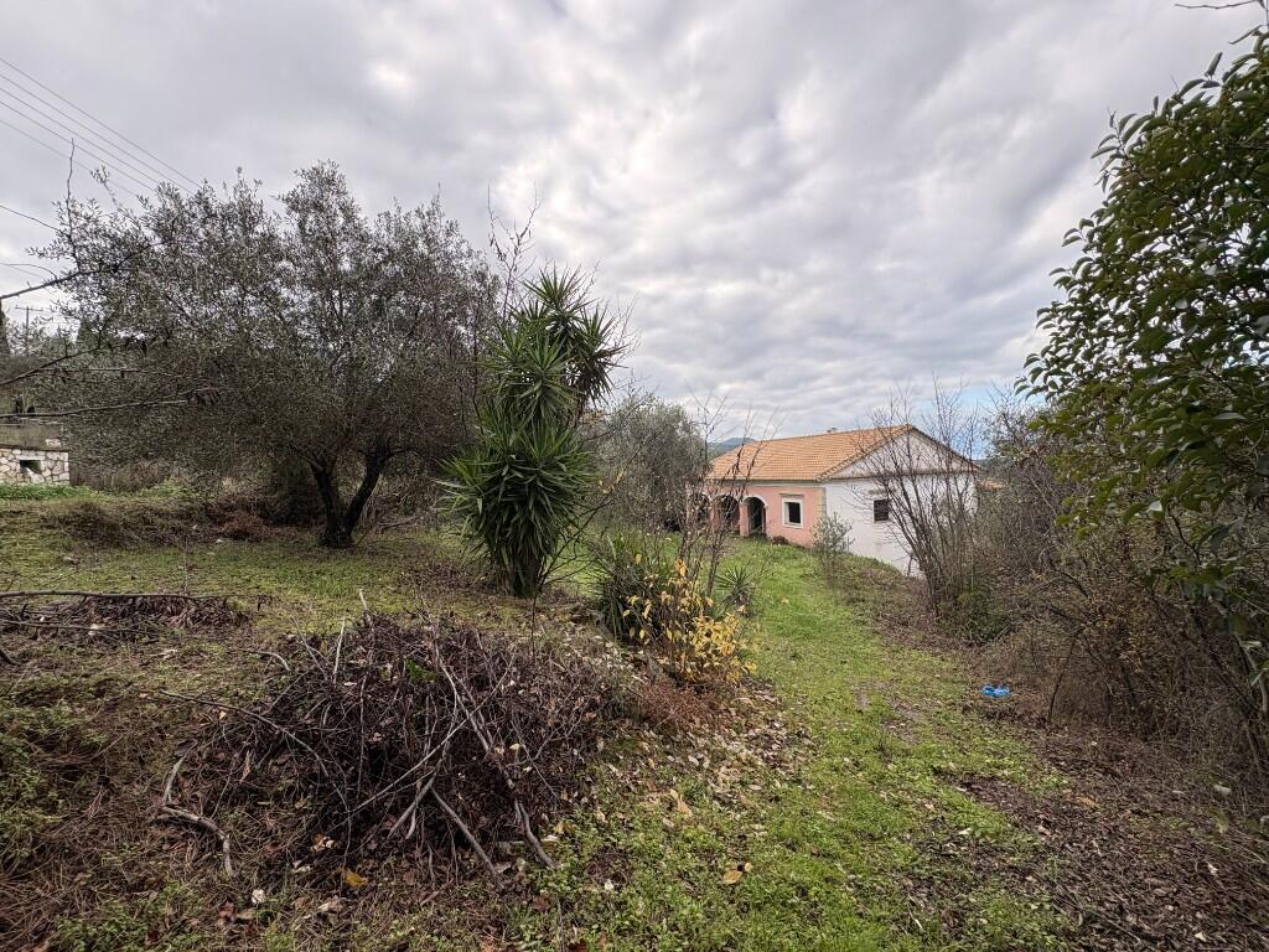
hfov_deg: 102.1
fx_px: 513
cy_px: 476
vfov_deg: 85.7
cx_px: 634
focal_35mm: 14
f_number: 2.2
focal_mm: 2.22
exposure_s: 1/596
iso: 40
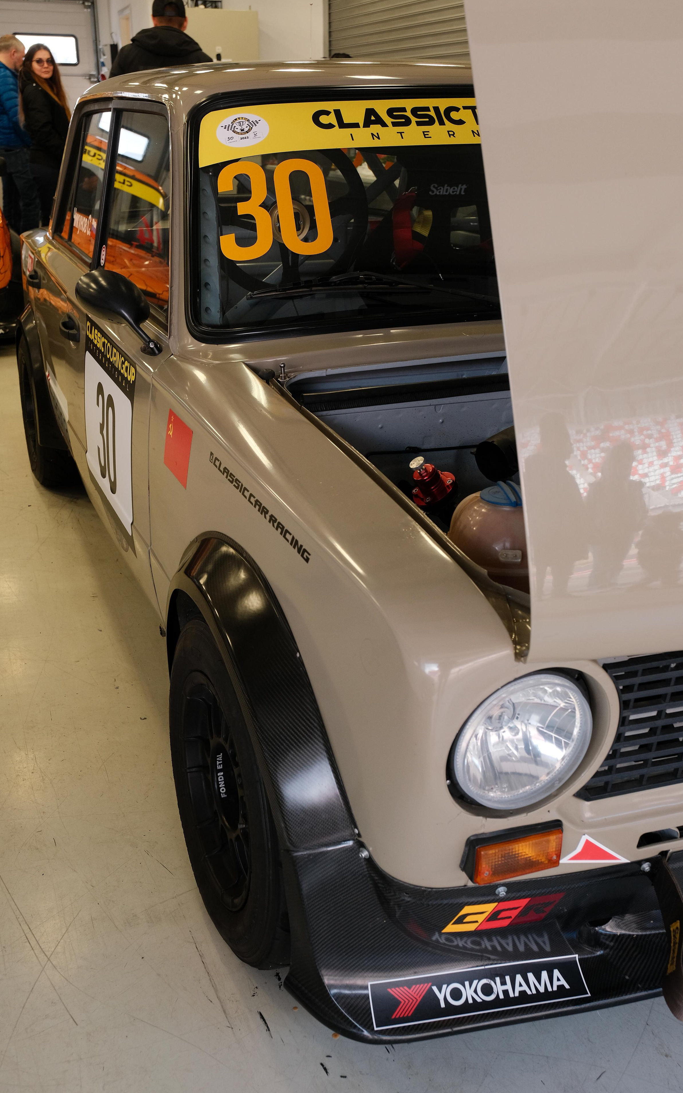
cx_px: 344
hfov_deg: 35.3
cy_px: 543
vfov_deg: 54.0
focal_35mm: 36
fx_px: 1072
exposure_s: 1/56
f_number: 5
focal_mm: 23.4
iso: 640
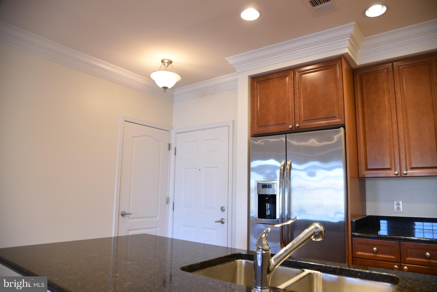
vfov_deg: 53.2
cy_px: 146
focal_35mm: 24
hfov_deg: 73.7
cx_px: 218
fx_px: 291
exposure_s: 1/6
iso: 125
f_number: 4.5
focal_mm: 24
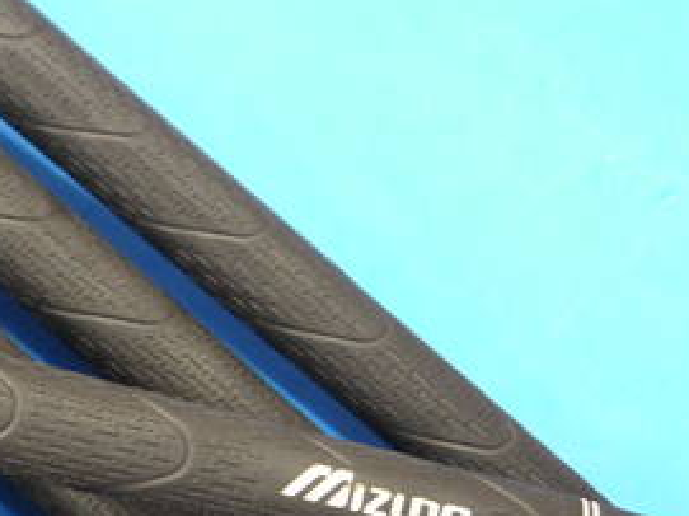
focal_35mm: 118
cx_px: -92
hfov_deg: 16.2
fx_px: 2348
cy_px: 297
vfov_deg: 12.5
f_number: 4.6
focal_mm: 25
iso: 800
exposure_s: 1/60
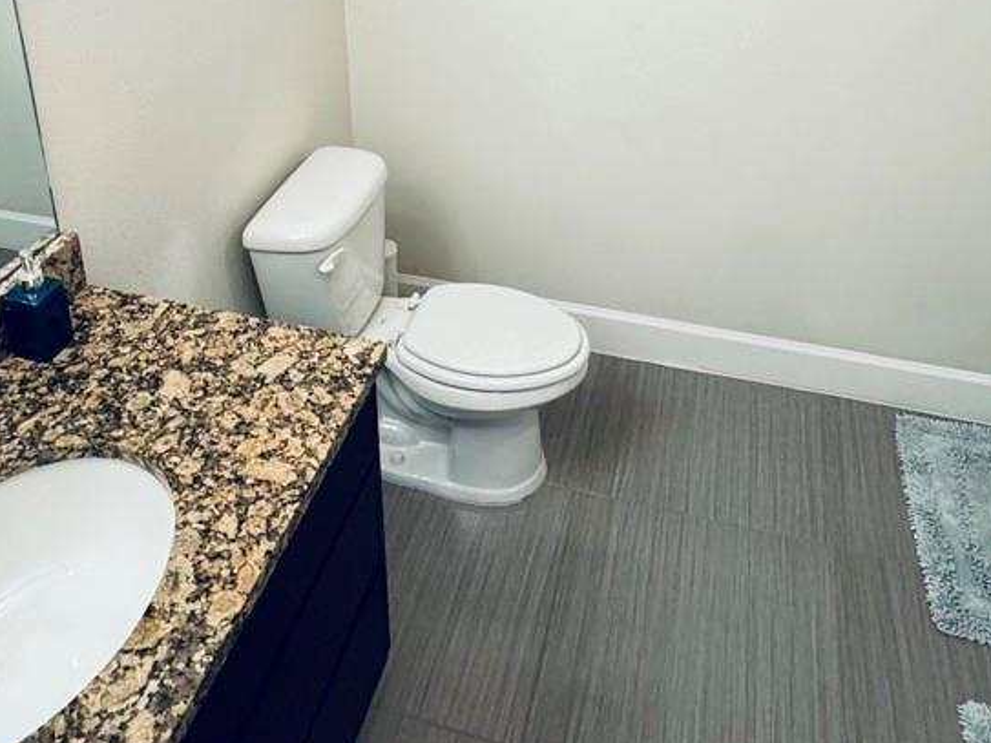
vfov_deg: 38.3
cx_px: 489
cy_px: 5
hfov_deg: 55.4
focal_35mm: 33
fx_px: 945
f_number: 2.2
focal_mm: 2.22
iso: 500
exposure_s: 1/60
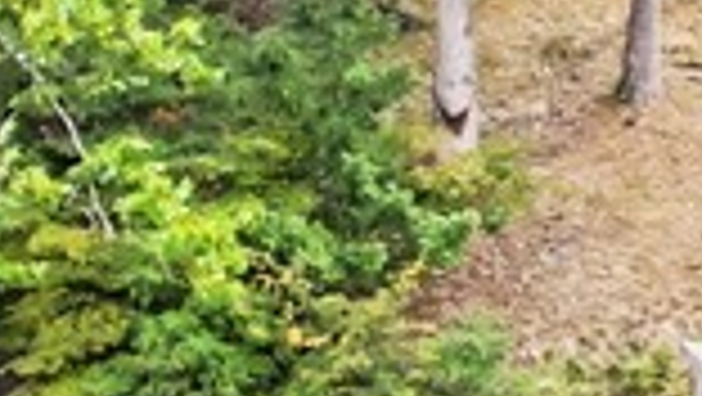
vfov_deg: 7.4
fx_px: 2980
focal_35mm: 160
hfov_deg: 11.5
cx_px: 1588
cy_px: -266
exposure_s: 1/1500
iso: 100
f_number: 2.8
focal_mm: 8.38
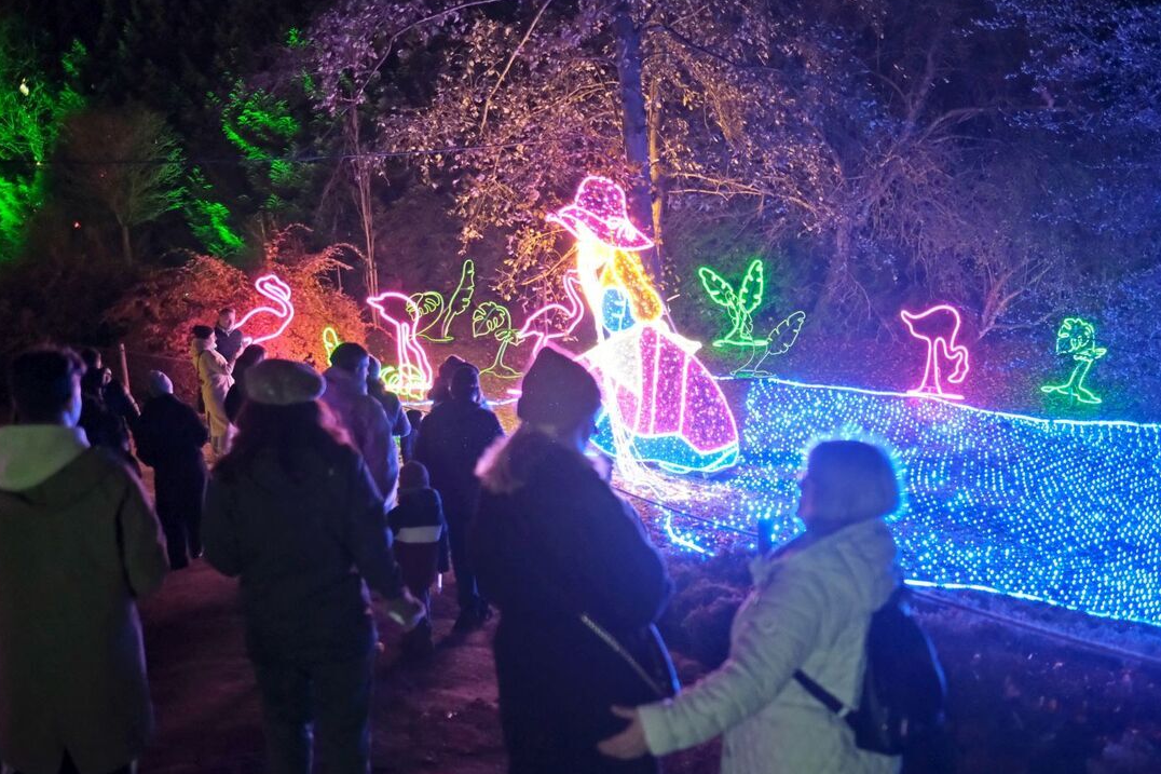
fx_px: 1322
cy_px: 424
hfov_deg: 47.3
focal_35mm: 41
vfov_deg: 32.6
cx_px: 657
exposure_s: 1/160
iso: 3200
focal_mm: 23
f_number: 1.4
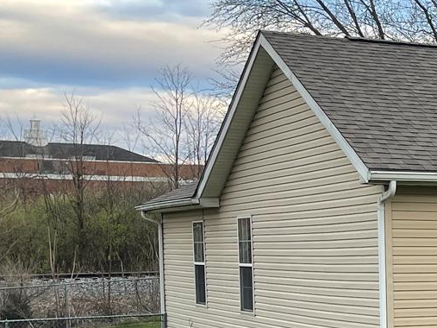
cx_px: 693
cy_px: 319
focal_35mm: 105
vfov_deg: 13.9
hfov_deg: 16.7
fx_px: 1325
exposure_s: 1/145
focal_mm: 5.1
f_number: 1.6
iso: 32
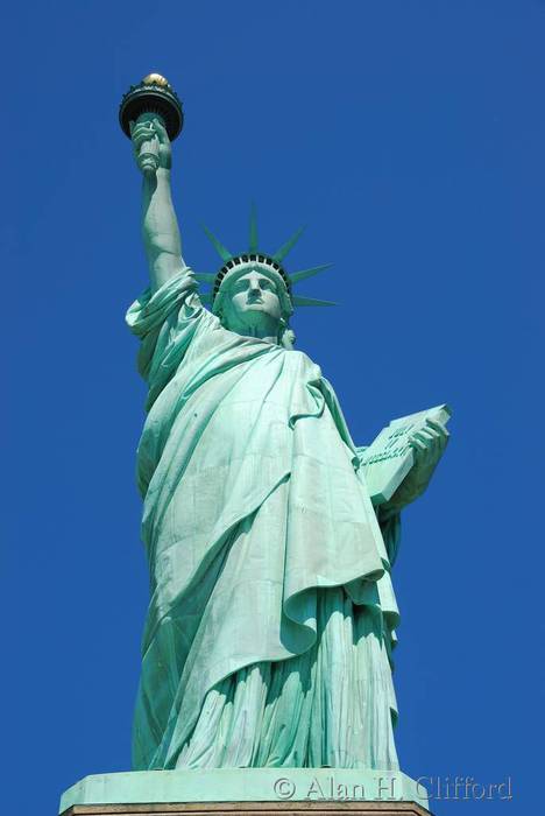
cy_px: 408
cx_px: 272
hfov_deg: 19.8
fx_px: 1564
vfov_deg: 29.2
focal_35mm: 69
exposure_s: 1/250
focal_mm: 46
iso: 100
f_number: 8
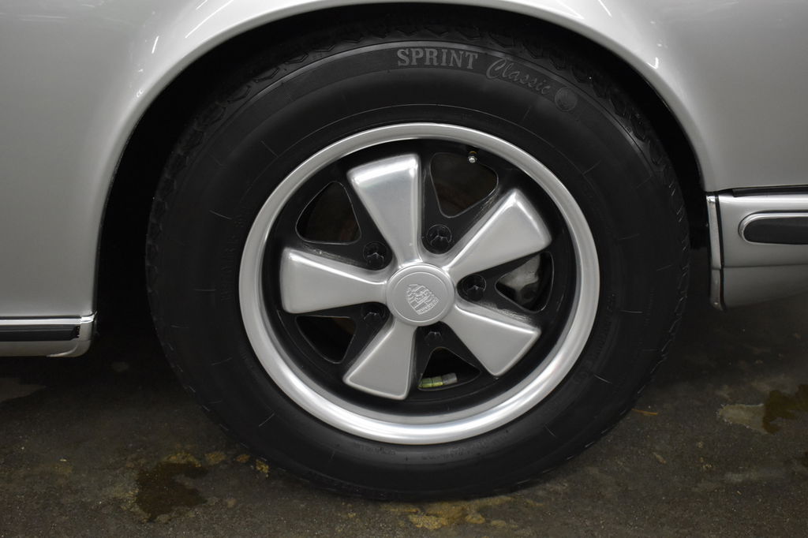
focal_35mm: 44
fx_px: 976
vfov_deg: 30.8
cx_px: 404
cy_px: 269
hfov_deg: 45.0
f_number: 4.2
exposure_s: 1/125
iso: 2000
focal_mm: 29
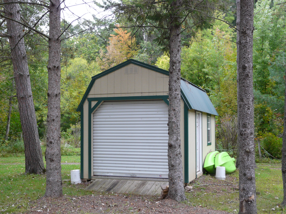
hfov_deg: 40.4
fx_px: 388
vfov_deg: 30.9
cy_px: 107
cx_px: 143
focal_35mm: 47
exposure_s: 1/50
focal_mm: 7.7
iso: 100
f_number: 3.2
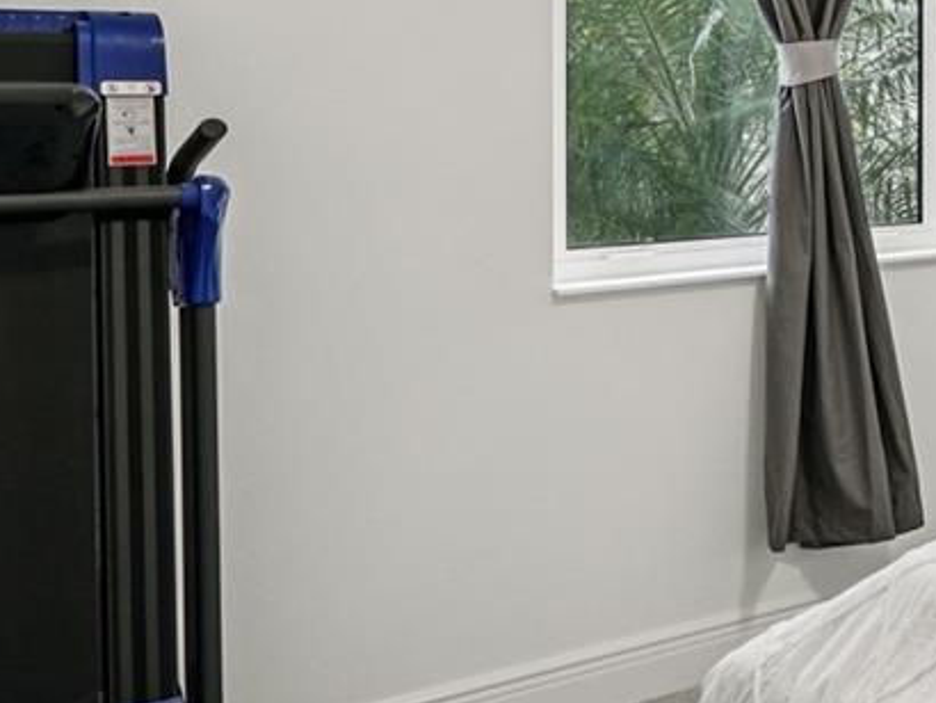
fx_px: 1623
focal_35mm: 60
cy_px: 27
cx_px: 1680
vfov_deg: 23.6
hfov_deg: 21.4
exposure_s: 1/6
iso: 400
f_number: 8
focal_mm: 16
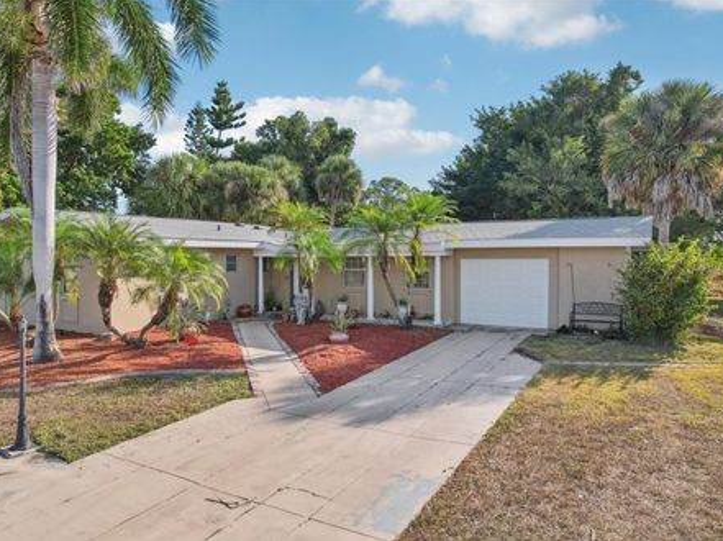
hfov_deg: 71.6
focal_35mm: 24
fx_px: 501
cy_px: 271
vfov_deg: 56.7
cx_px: 338
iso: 100
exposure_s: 1/1250
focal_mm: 8.4
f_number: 2.8
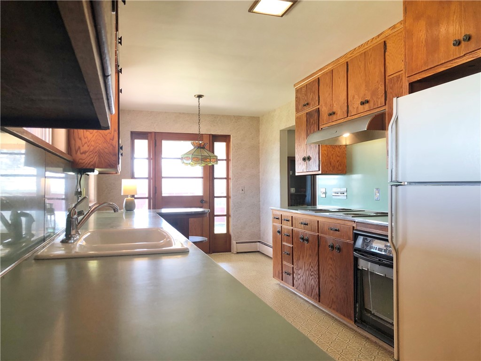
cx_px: 240
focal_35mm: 28
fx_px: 389
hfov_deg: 63.4
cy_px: 180
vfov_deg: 49.7
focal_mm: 3.99
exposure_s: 1/40
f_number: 1.8
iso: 25
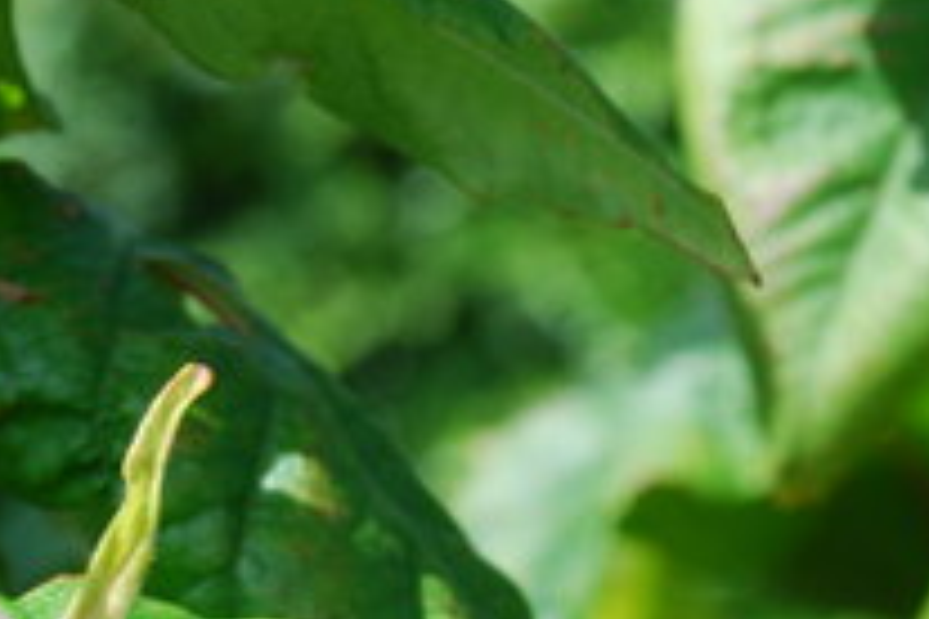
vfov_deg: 6.1
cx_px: -117
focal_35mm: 223
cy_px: 830
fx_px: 5754
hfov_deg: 9.1
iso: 100
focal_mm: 48
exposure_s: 1/80
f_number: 8
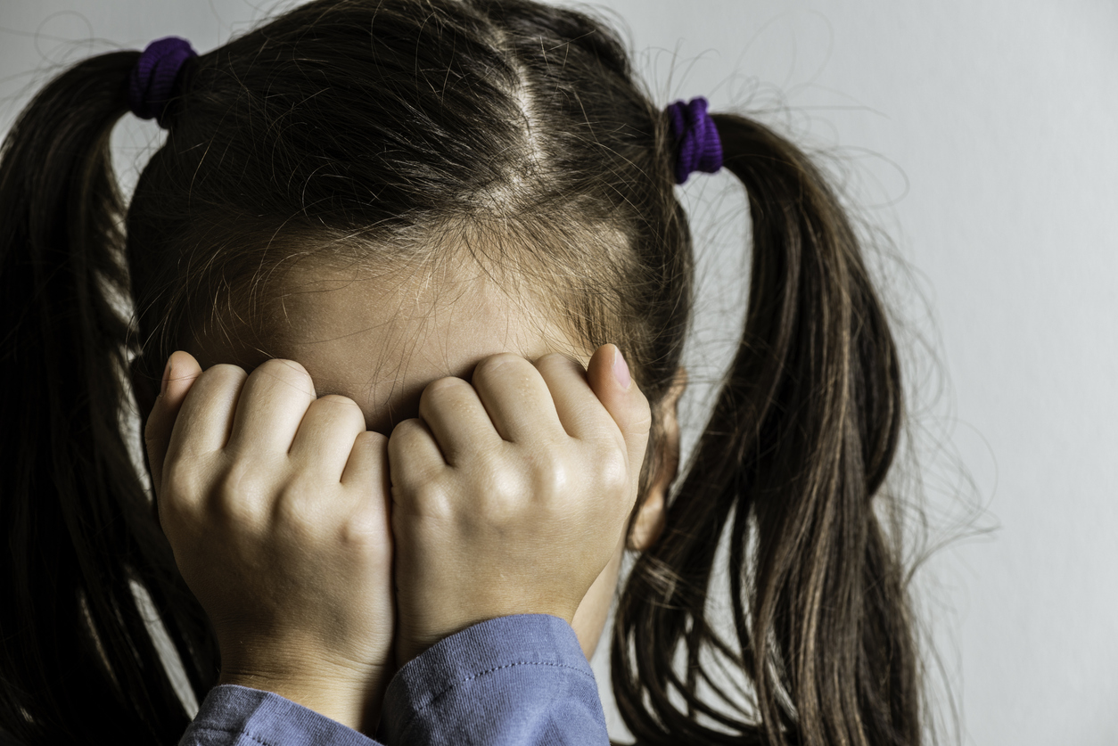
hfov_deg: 19.4
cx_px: 559
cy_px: 373
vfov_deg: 13.1
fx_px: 3262
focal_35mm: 105
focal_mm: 105
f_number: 8
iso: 100
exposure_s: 1/100
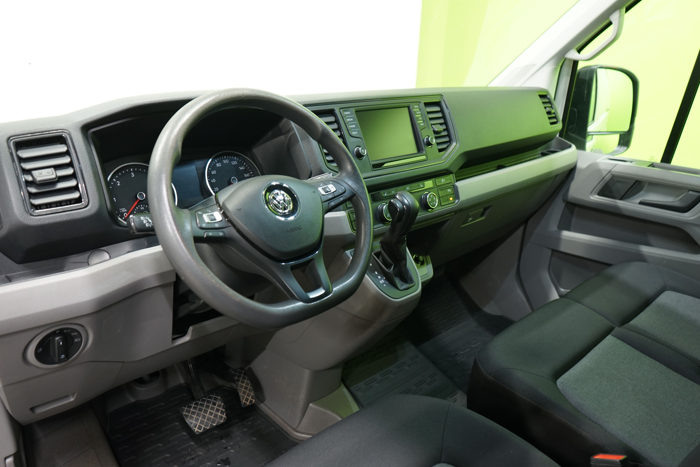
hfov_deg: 65.5
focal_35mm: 28
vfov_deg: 46.4
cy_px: 234
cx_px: 350
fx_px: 544
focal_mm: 28
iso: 800
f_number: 5
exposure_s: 1/8
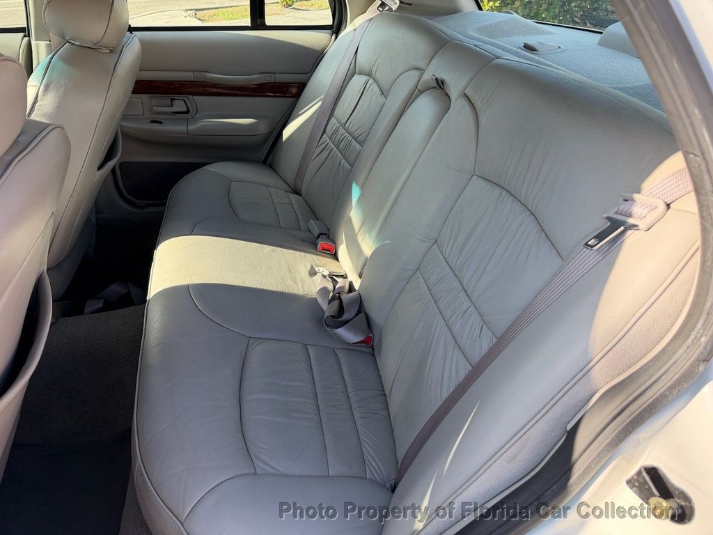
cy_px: 268
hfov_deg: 71.6
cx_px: 356
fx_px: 494
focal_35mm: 24
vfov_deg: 56.8
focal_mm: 6.76
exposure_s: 1/722
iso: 100
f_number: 1.78
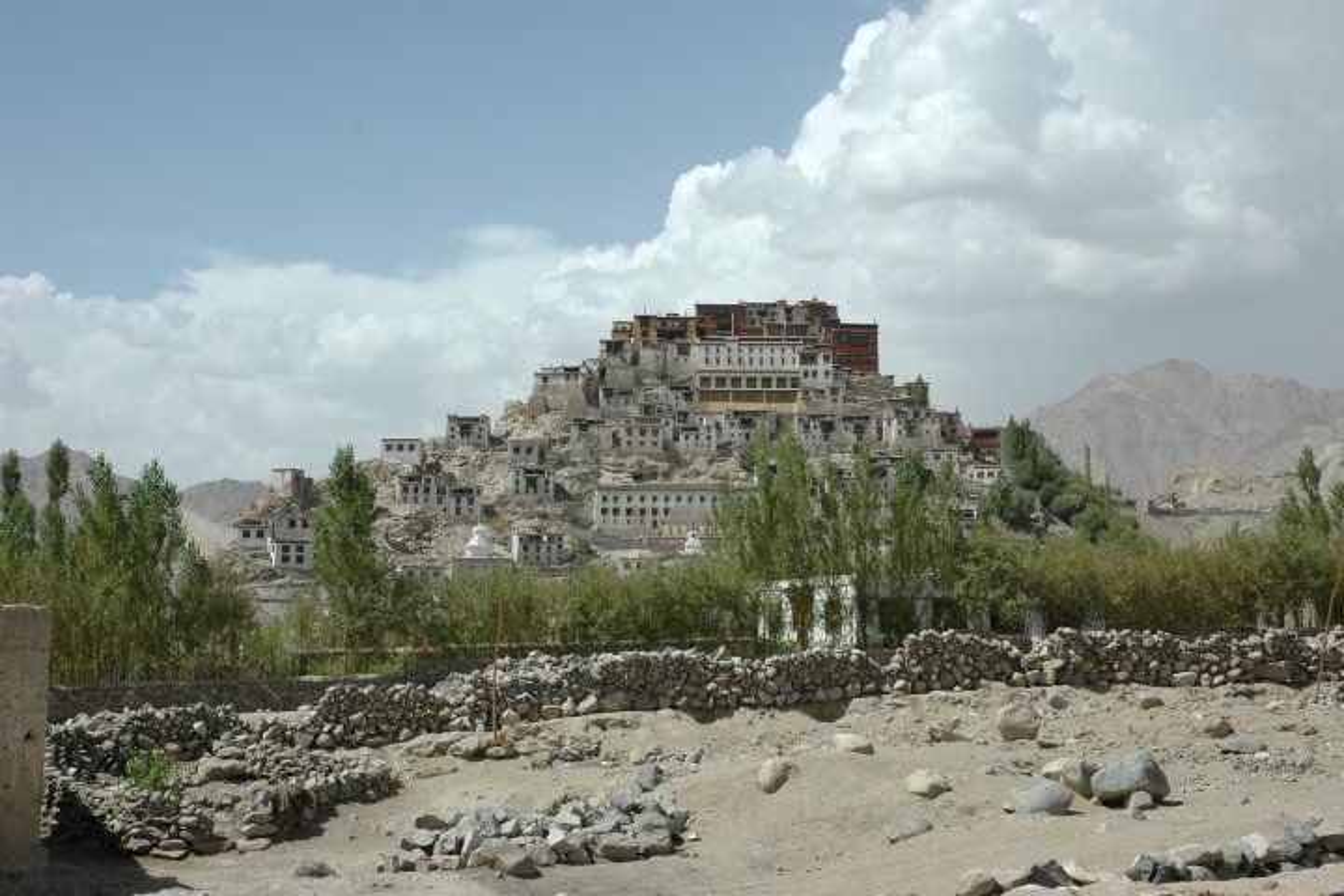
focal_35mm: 57
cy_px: 448
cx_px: 672
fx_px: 2128
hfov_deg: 35.1
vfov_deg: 23.8
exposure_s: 1/400
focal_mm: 38
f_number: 10
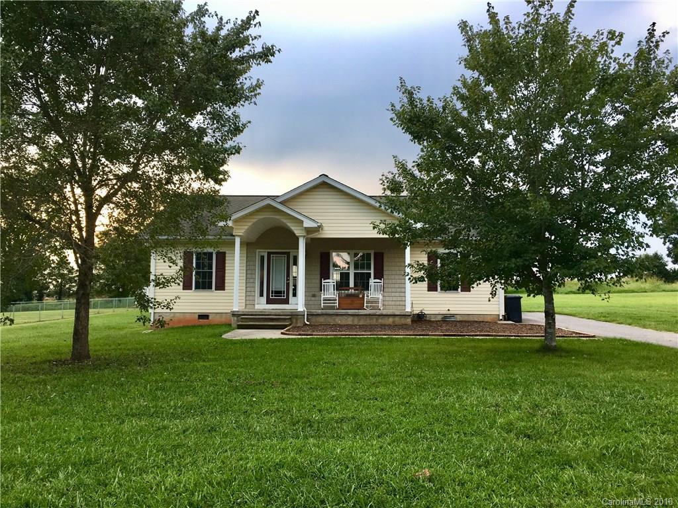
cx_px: 339
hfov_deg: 61.7
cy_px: 254
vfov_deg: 48.2
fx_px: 568
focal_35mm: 29
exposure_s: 1/60
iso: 32
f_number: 2.2
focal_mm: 4.15
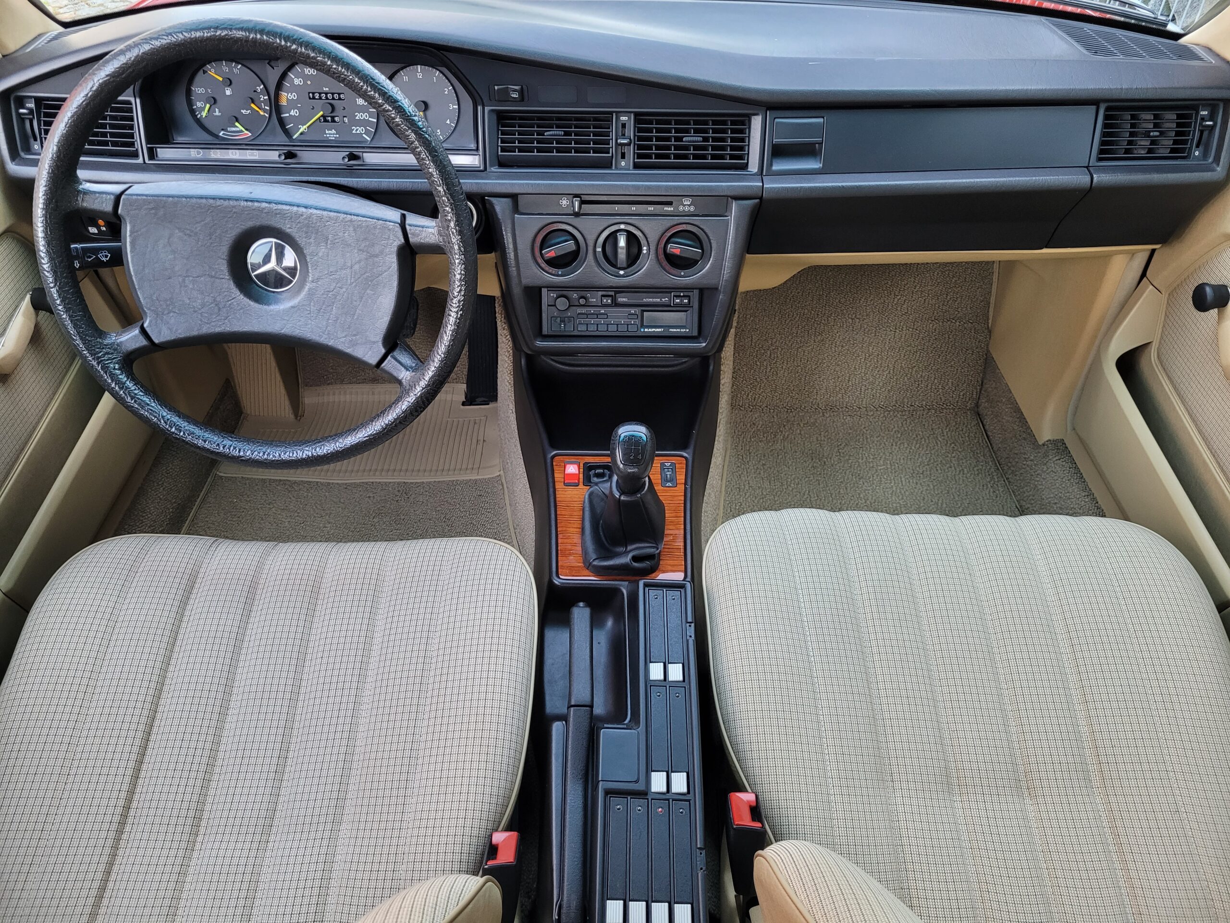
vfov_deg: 53.1
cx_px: 615
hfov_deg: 67.3
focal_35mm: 26
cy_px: 462
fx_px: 924
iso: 320
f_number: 1.8
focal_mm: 5.4
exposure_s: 1/50
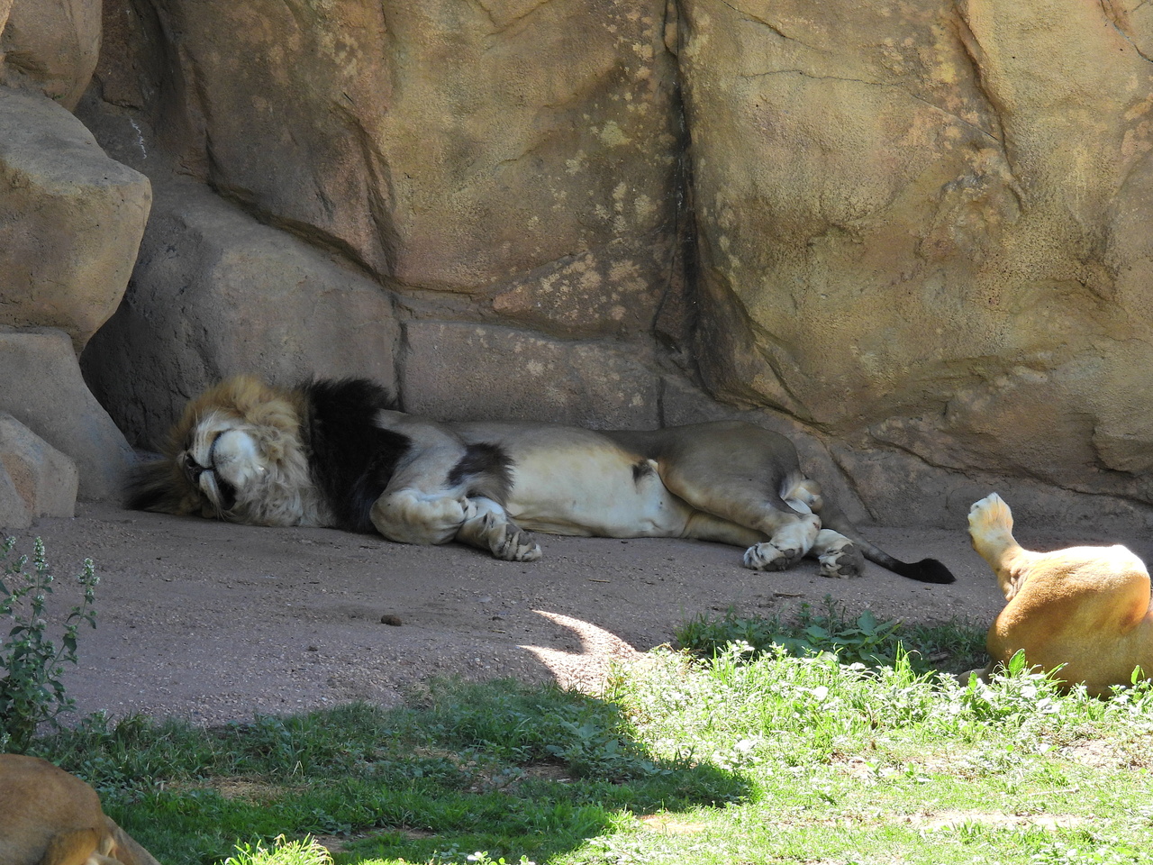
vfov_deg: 5.0
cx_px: 576
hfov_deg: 6.6
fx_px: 9992
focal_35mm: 300
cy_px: 432
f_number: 5
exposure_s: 1/160
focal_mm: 53.5
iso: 100
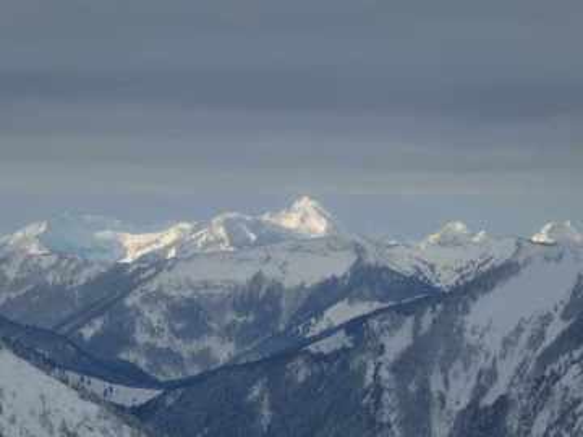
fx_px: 5053
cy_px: 218
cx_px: 292
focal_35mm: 300
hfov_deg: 6.6
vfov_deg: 5.0
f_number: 5.8
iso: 80
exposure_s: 1/200
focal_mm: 53.8
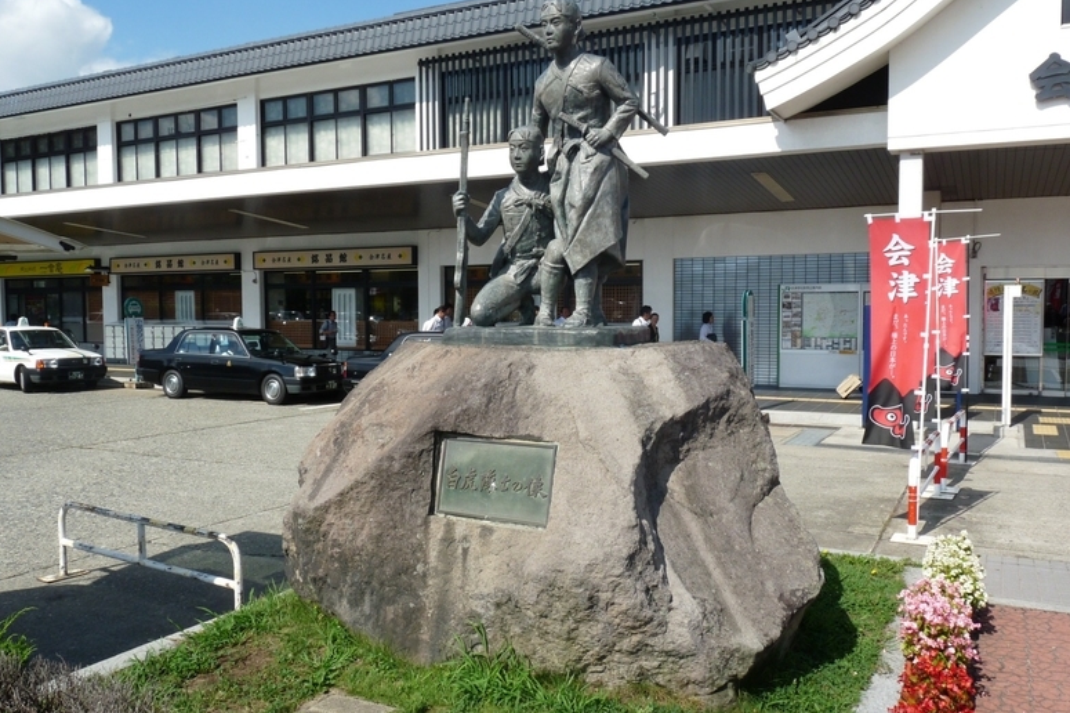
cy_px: 365
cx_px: 551
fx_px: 862
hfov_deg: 63.7
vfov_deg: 44.9
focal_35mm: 29
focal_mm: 4.8
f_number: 5.6
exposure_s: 1/500
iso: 100
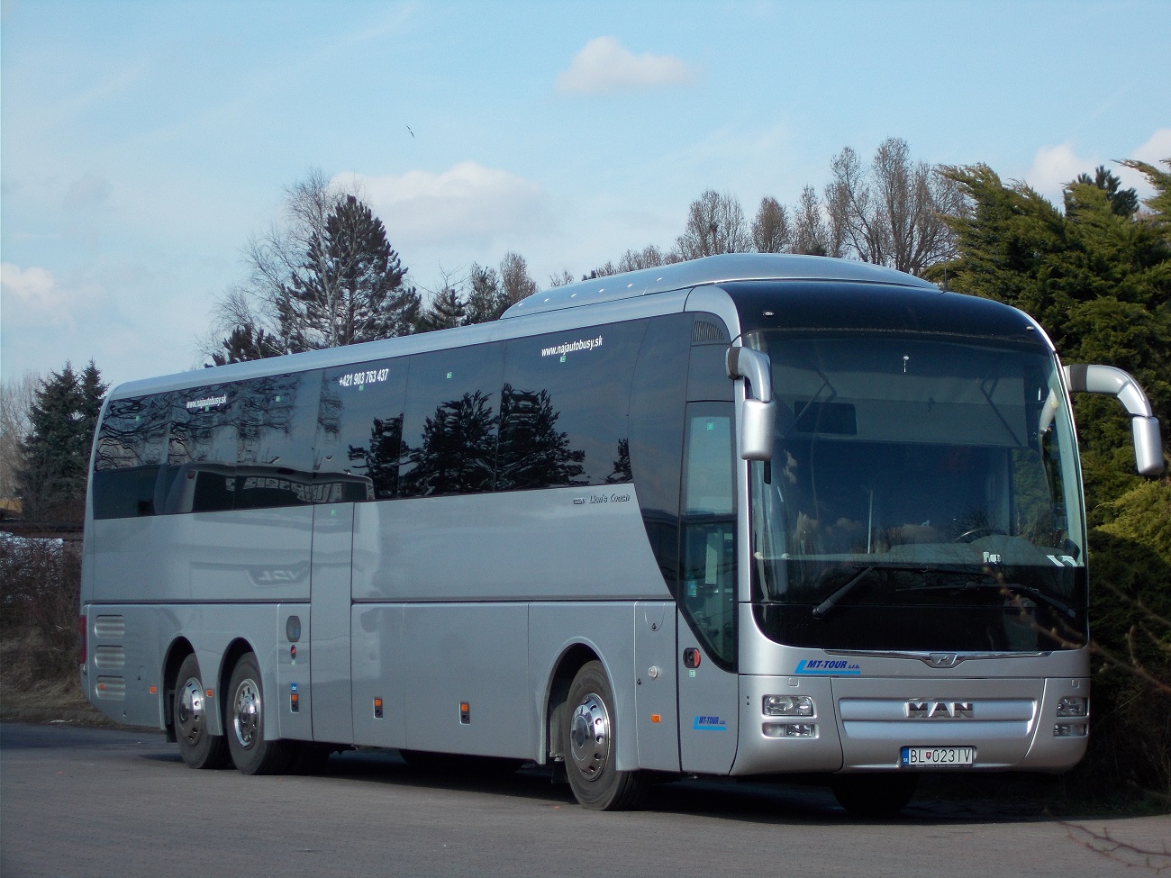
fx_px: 3823
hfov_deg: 17.4
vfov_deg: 13.1
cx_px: 586
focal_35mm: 113
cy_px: 439
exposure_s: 1/250
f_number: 6
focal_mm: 20.1
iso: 80
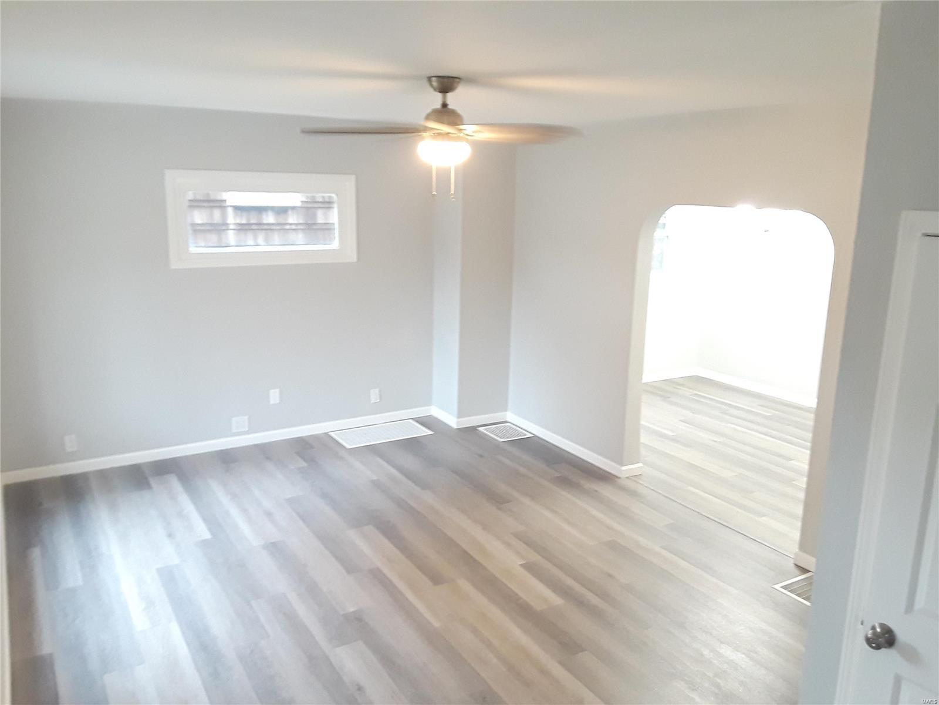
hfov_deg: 63.4
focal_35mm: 28
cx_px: 470
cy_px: 352
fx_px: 760
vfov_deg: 49.7
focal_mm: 2.9
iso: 160
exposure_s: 1/15
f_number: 1.9
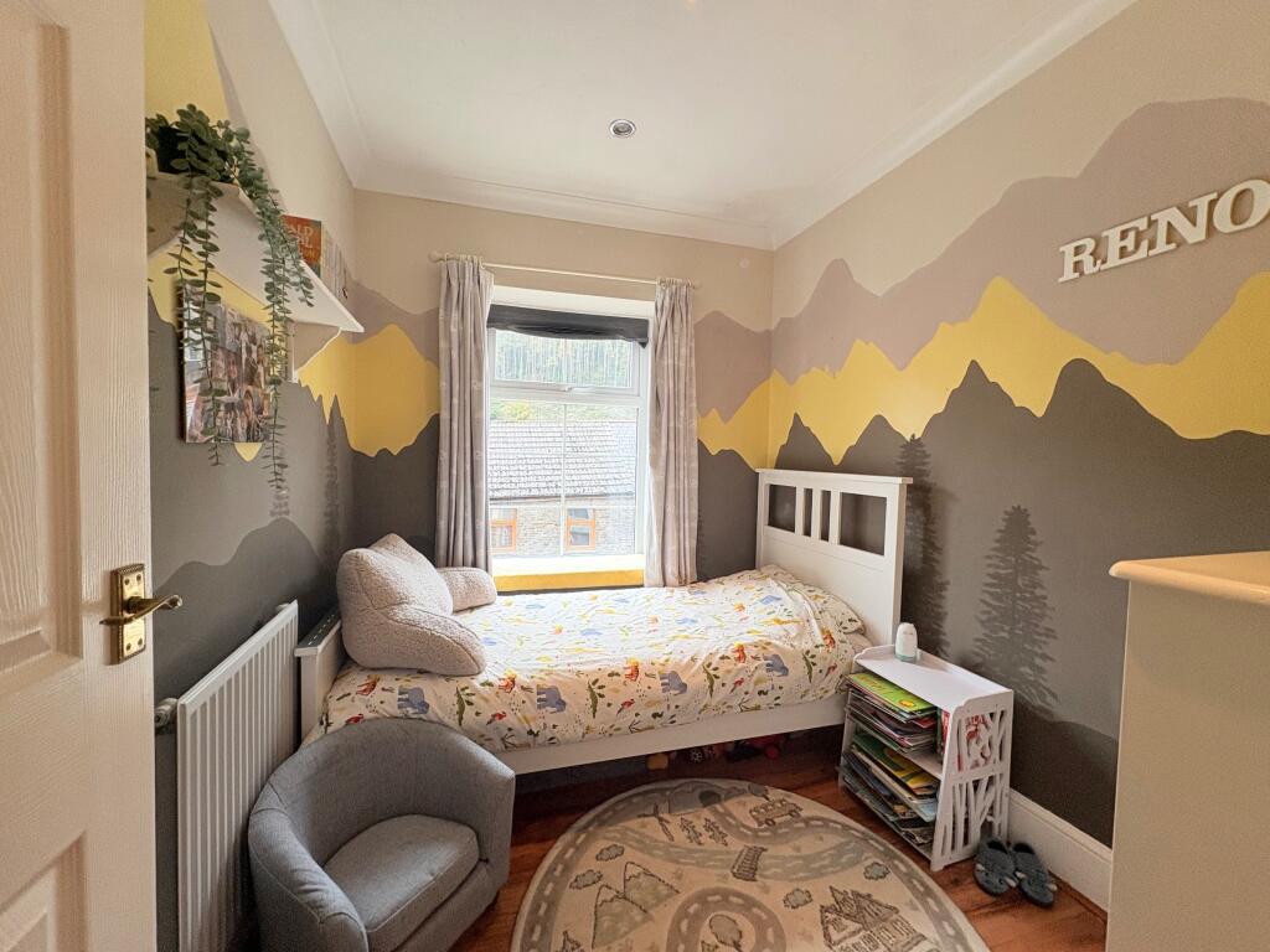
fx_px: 514
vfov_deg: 85.7
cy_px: 476
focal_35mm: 14
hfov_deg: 102.1
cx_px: 635
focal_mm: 2.22
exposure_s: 1/100
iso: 80
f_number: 2.2
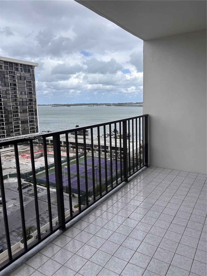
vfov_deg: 67.3
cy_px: 138
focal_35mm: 26
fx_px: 207
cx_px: 104
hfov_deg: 53.1
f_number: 1.6
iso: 50
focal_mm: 5.96
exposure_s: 1/2933
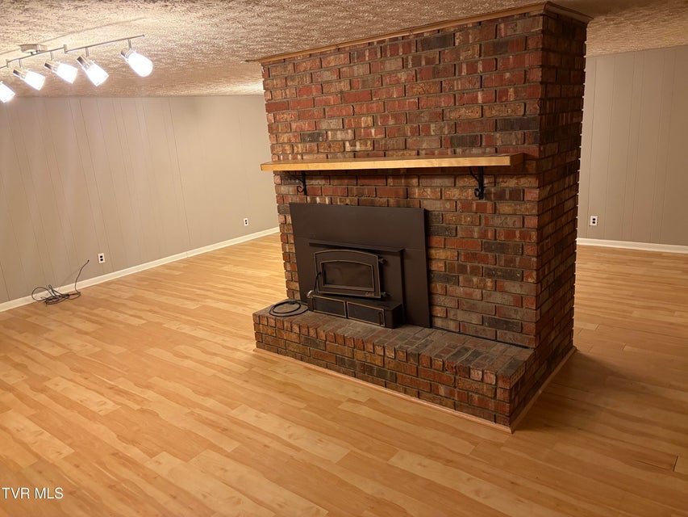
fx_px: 517
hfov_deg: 67.3
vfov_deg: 53.1
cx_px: 344
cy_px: 258
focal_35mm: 26
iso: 320
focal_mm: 5.96
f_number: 1.6
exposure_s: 1/60
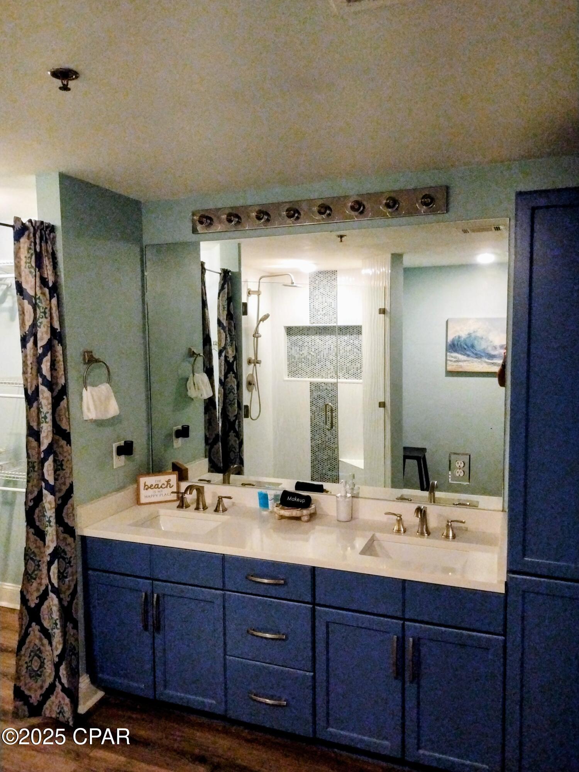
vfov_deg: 69.4
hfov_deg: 54.9
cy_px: 386
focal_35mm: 25
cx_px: 290
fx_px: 558
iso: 800
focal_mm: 4.71
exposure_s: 1/159
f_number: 1.7
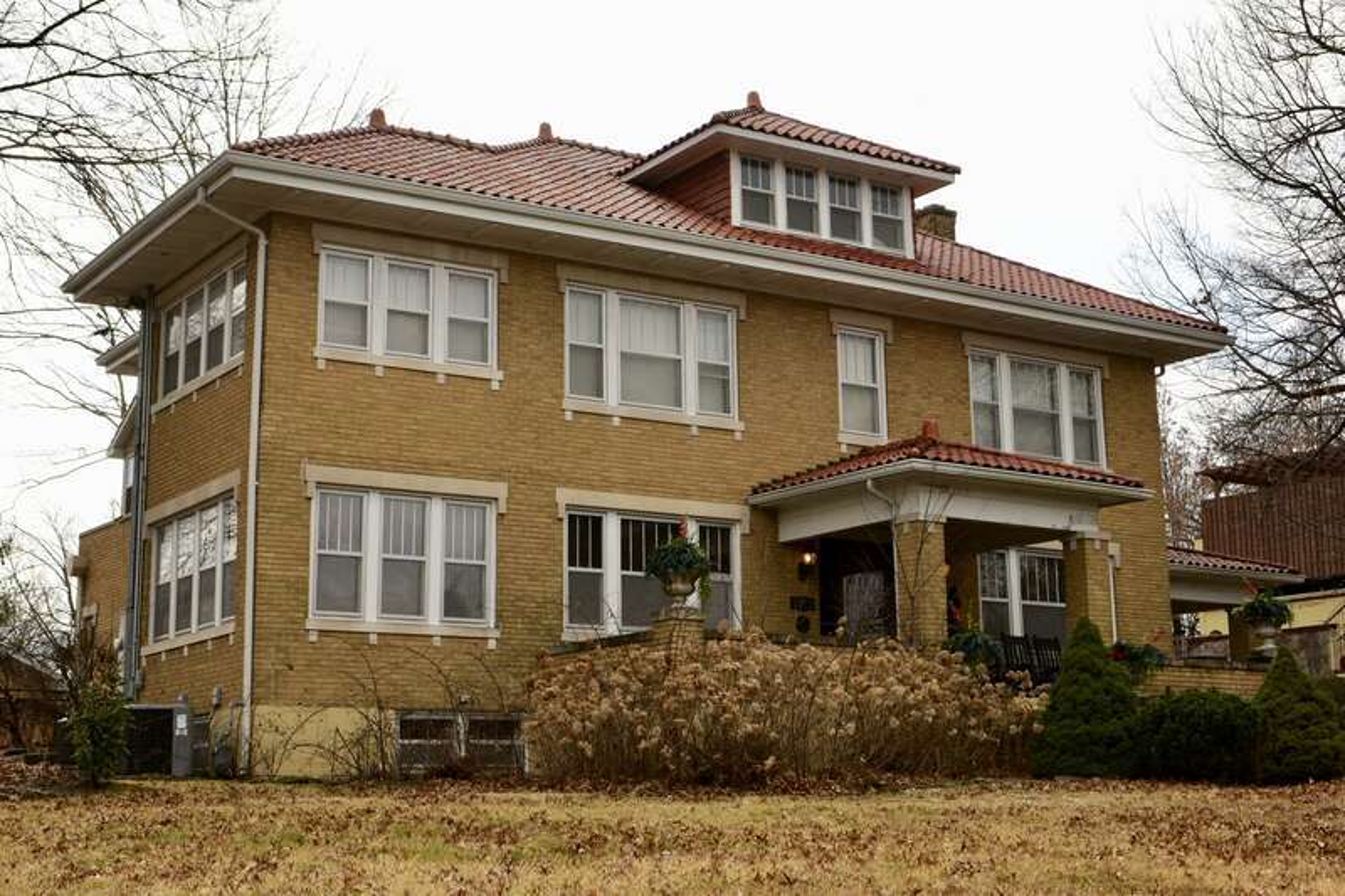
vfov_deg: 26.0
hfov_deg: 38.2
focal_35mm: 52
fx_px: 1942
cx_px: 672
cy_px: 448
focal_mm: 52
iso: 800
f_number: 11
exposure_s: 1/500
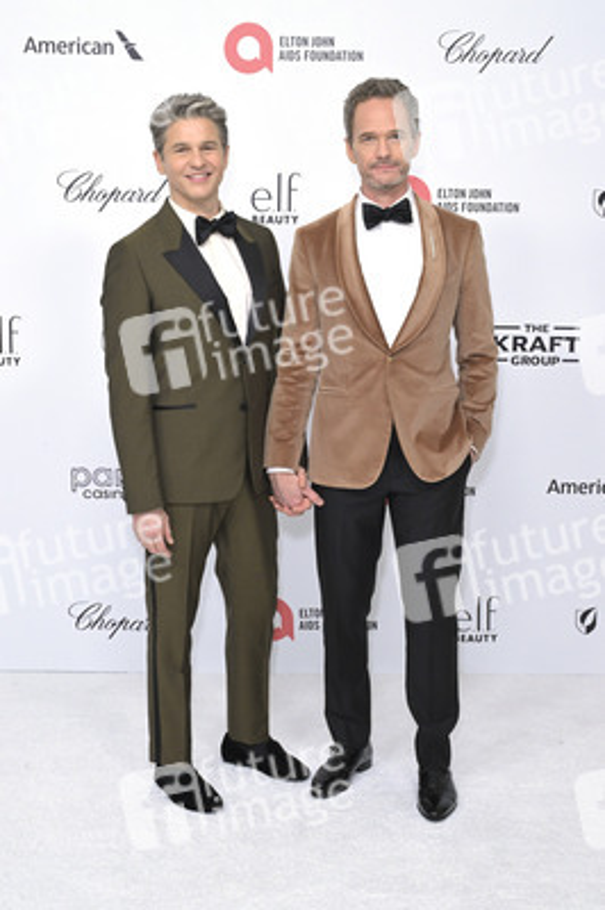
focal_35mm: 52
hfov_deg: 25.9
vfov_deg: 38.2
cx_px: 302
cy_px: 455
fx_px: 1313
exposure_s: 1/250
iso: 2000
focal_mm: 52
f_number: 5.6
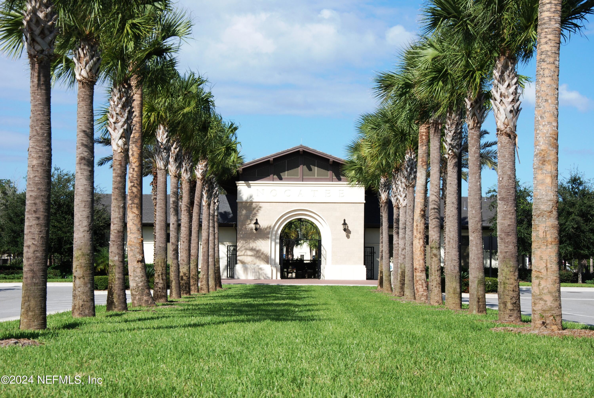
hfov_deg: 27.0
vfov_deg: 18.2
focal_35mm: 75
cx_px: 297
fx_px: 1239
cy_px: 199
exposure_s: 1/400
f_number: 10
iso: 200
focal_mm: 50
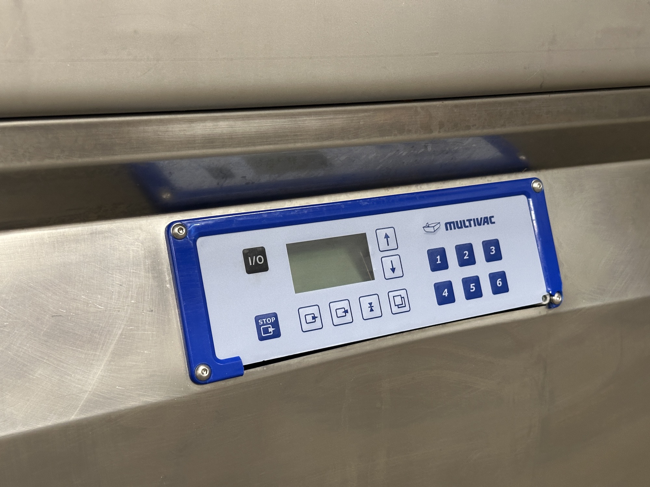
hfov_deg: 39.7
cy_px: 244
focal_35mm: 48
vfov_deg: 30.3
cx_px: 325
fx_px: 901
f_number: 1.78
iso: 320
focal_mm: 6.86
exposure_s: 1/33
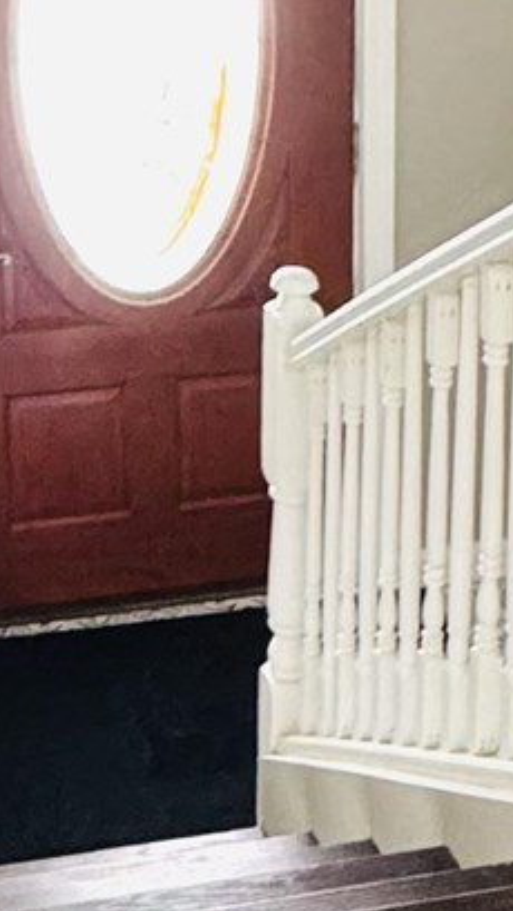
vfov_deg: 24.0
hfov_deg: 13.9
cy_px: 87
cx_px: 54
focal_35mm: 86
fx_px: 2080
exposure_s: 1/60
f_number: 2.2
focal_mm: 2.22
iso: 640
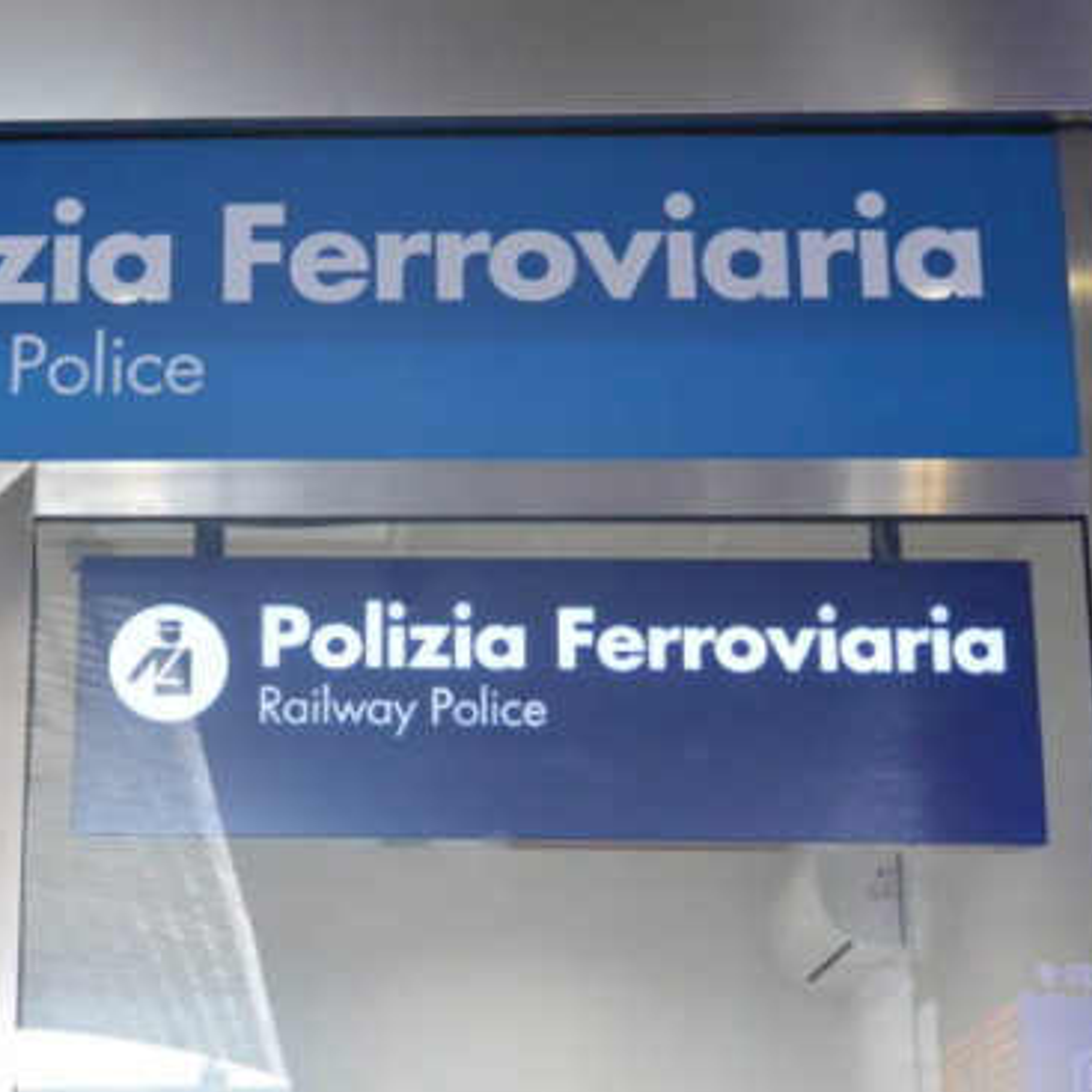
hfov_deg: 21.6
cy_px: 449
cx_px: 173
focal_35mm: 79
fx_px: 2820
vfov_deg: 21.9
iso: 560
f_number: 4.5
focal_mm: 18.2
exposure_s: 1/125
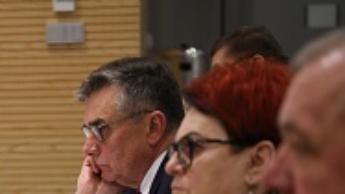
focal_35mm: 157
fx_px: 1436
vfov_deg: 7.6
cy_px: 235
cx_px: 35
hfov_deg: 13.6
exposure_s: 1/160
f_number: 2.8
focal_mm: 70
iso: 800
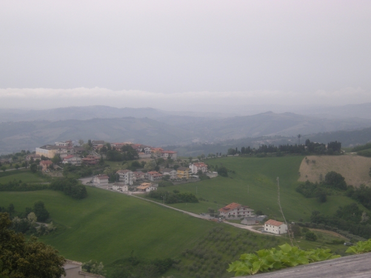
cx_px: 201
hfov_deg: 28.5
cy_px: 178
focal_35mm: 68
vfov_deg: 21.6
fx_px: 729
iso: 64
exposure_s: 1/247
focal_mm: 8.8
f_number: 3.8
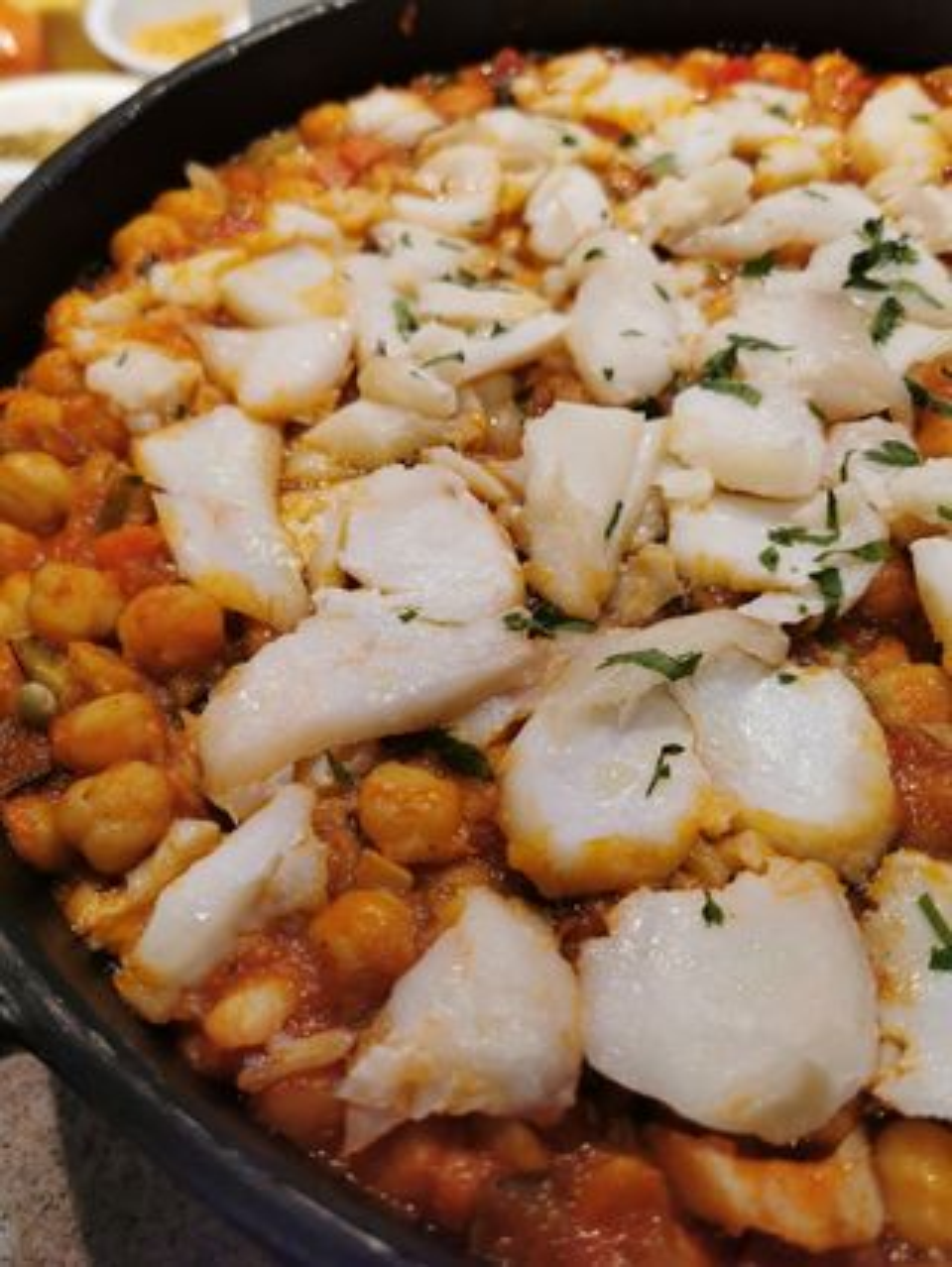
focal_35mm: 27
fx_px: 989
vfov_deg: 65.3
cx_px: 476
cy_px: 634
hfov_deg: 51.4
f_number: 1.6
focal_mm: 5.56
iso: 50
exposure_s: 1/181
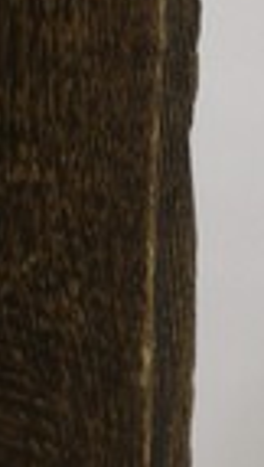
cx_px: -117
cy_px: -39
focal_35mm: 205
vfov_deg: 10.4
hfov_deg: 5.9
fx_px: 2538
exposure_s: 1/100
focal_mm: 3.95
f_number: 1.8
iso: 100
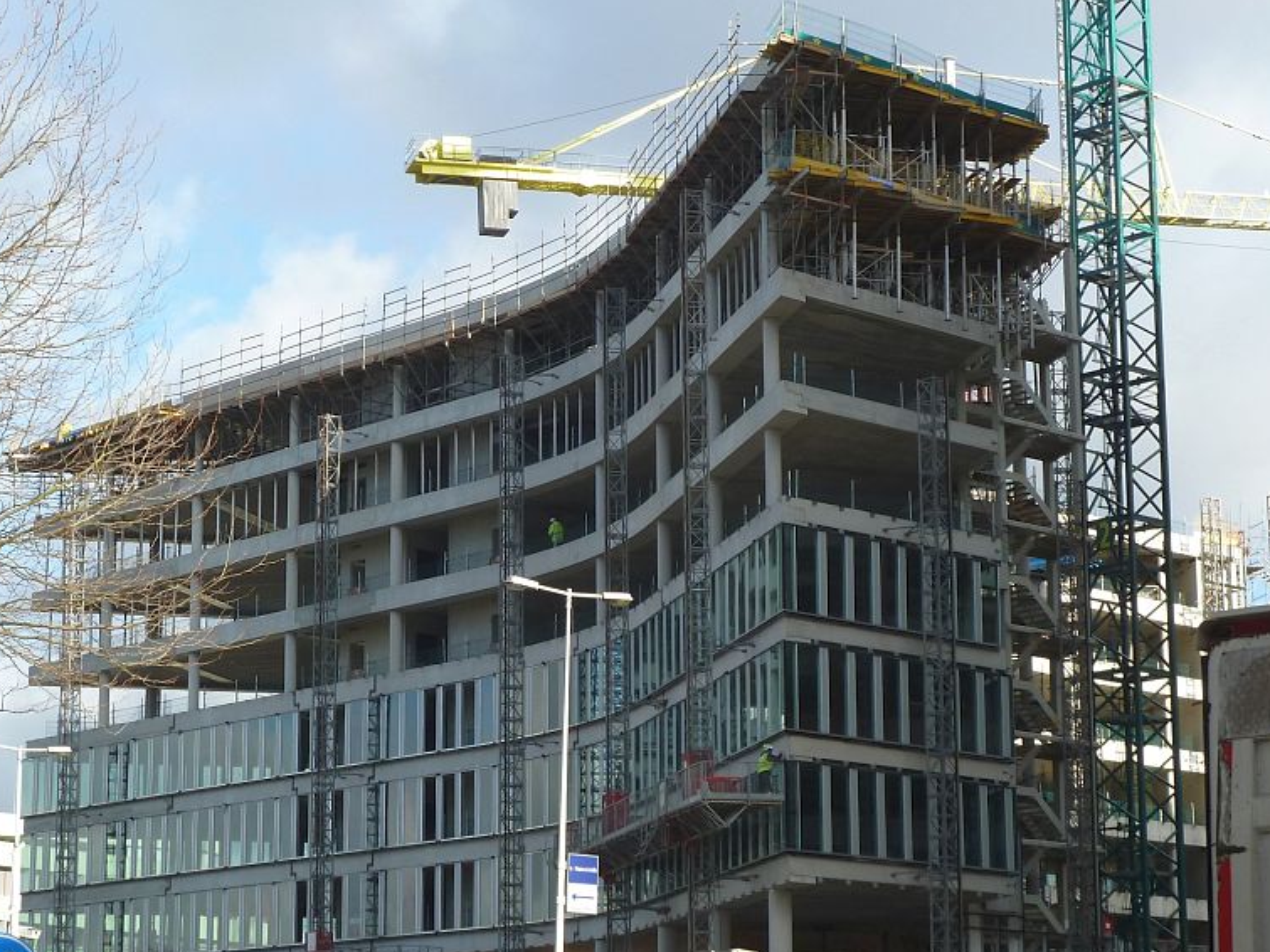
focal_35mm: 80
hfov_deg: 24.4
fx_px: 2935
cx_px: 513
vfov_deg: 18.4
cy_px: 558
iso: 80
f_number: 3.9
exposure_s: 1/250
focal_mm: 9.7
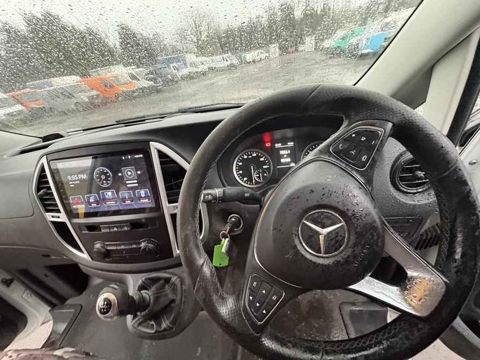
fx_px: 194
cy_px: 180
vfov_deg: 85.7
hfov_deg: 102.1
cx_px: 240
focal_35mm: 14
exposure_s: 1/38
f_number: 2.2
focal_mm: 2.22
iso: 1000
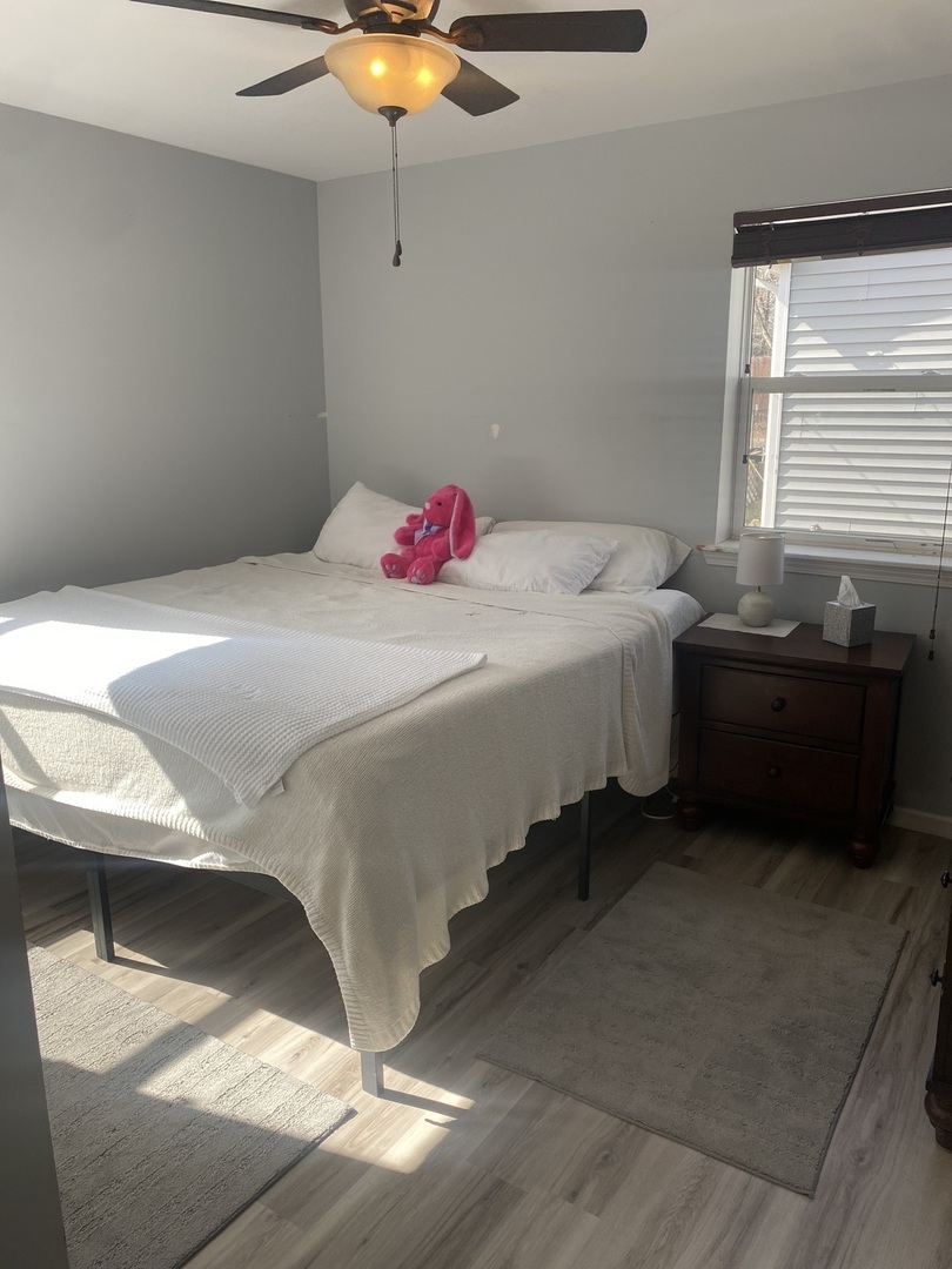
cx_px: 476
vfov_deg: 67.3
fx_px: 953
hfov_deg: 53.1
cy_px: 634
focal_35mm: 26
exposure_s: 1/265
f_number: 1.8
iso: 32
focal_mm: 4.25
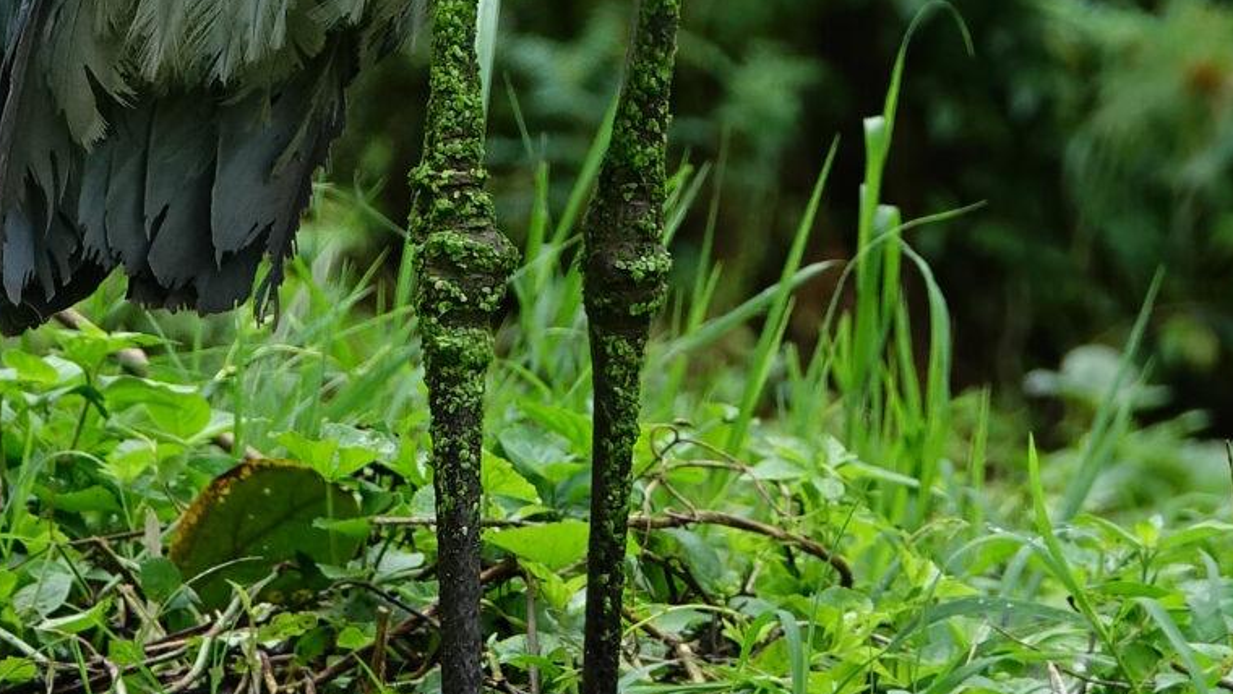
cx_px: 867
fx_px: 24691
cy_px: -1072
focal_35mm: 755
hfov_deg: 2.9
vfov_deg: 1.6
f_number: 4
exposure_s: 1/250
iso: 160
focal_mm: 78.39
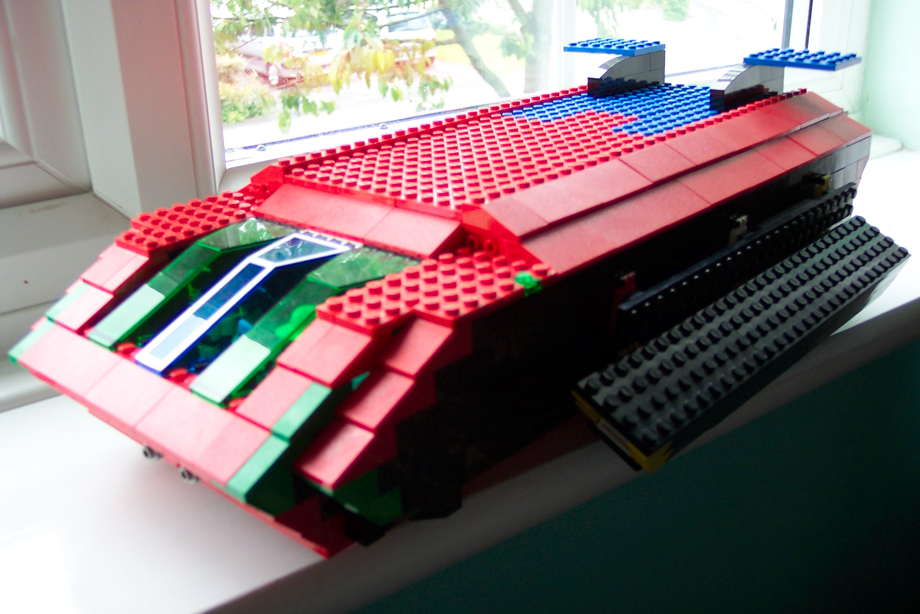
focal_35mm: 38
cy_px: 307
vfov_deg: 35.1
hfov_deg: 50.7
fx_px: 971
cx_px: 460
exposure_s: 1/90
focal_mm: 8
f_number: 2.8
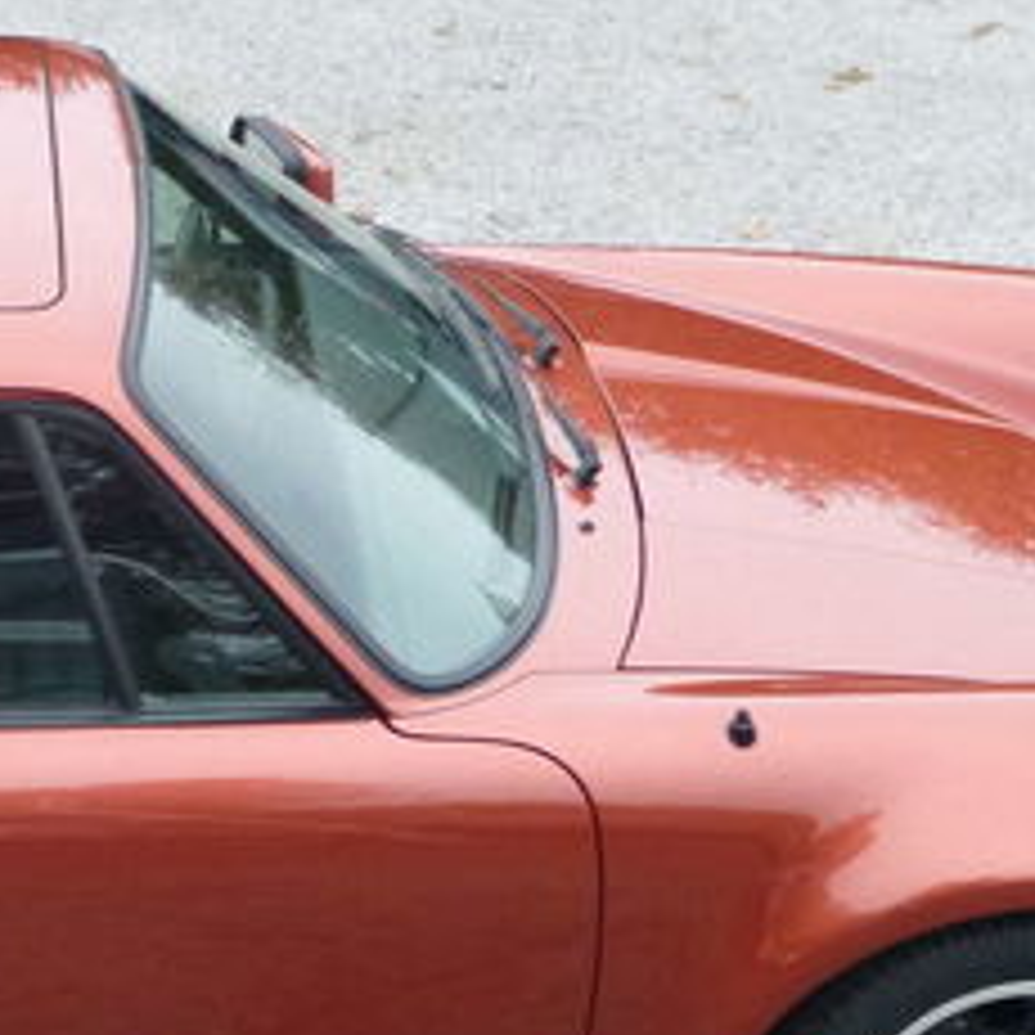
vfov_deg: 14.9
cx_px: -40
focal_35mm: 115
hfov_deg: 14.9
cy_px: 1030
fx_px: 3890
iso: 320
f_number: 3.9
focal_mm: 6.9
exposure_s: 1/60
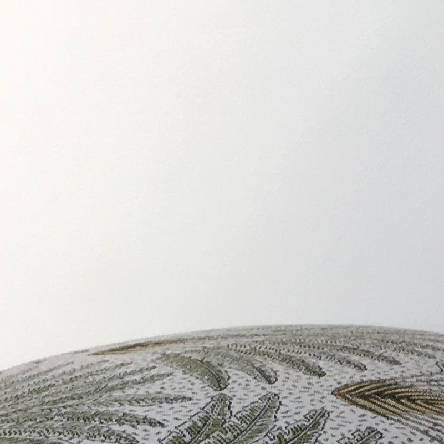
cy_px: 519
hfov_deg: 13.3
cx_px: 486
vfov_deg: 13.2
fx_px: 1872
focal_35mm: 129
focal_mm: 4.15
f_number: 2.2
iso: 25
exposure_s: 1/33
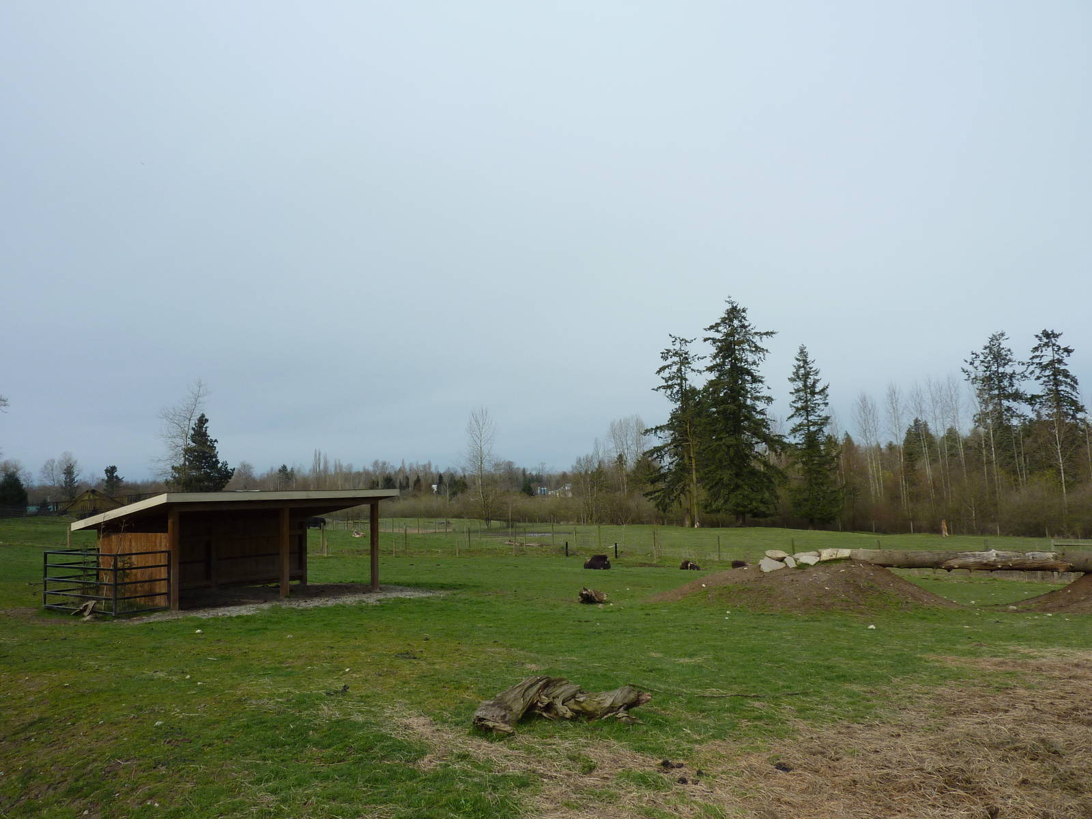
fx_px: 789
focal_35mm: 25
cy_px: 410
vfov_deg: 54.9
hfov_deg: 69.4
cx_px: 546
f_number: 4.5
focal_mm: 4.1
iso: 80
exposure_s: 1/500
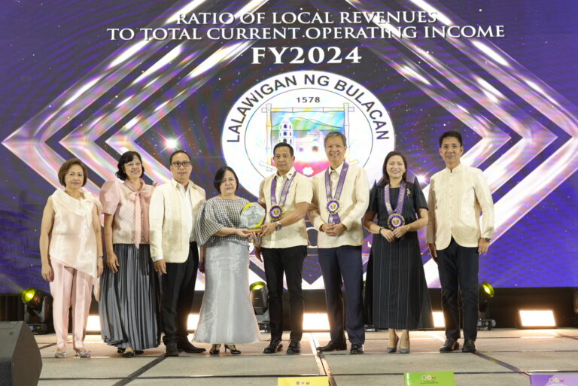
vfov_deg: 31.2
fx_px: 691
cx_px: 289
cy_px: 193
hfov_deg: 45.4
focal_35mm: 43
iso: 1250
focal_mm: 29
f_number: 4.5
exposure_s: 1/125
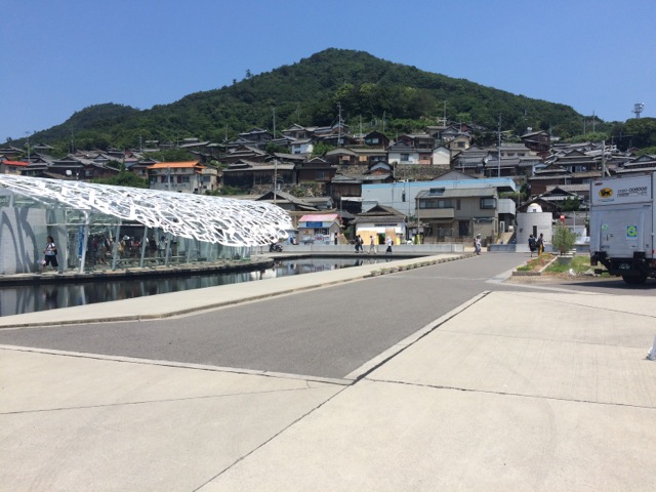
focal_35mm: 29
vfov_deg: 48.2
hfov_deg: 61.7
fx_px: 550
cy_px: 246
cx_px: 328
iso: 32
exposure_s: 1/3165
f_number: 2.2
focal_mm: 4.15
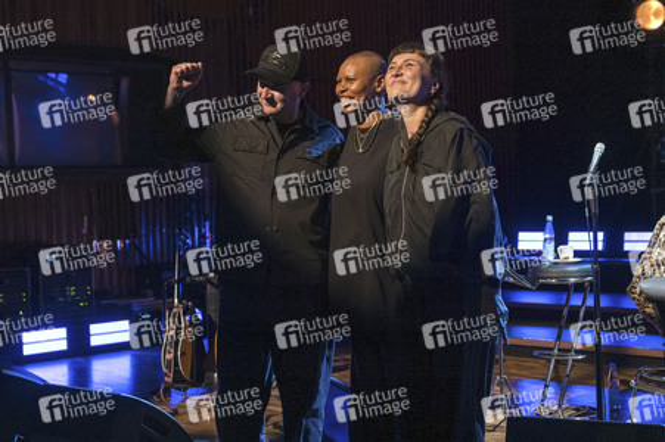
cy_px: 221
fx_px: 904
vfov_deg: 27.5
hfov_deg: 40.4
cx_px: 332
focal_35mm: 49
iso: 2000
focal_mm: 49
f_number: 4
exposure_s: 1/250
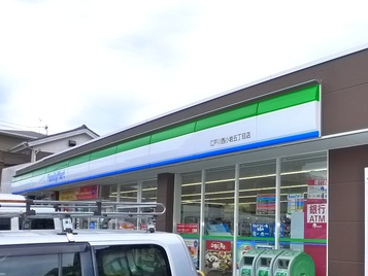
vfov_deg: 30.4
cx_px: 310
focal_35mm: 47
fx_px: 500
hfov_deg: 38.4
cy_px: 203
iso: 400
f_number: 2.8
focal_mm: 5.1
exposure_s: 1/400
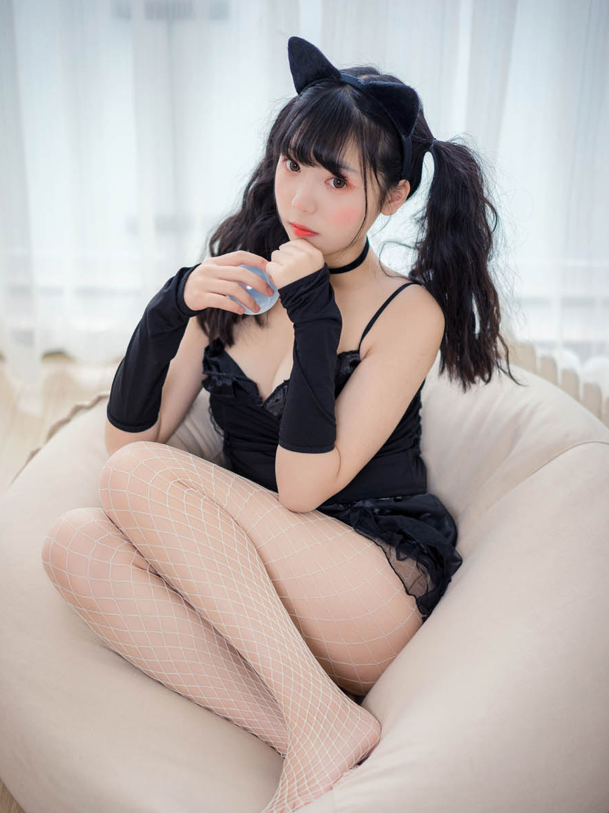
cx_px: 304
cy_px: 444
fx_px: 1408
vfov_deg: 32.2
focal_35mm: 60
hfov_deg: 24.4
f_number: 1.8
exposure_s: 1/250
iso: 100
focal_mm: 55
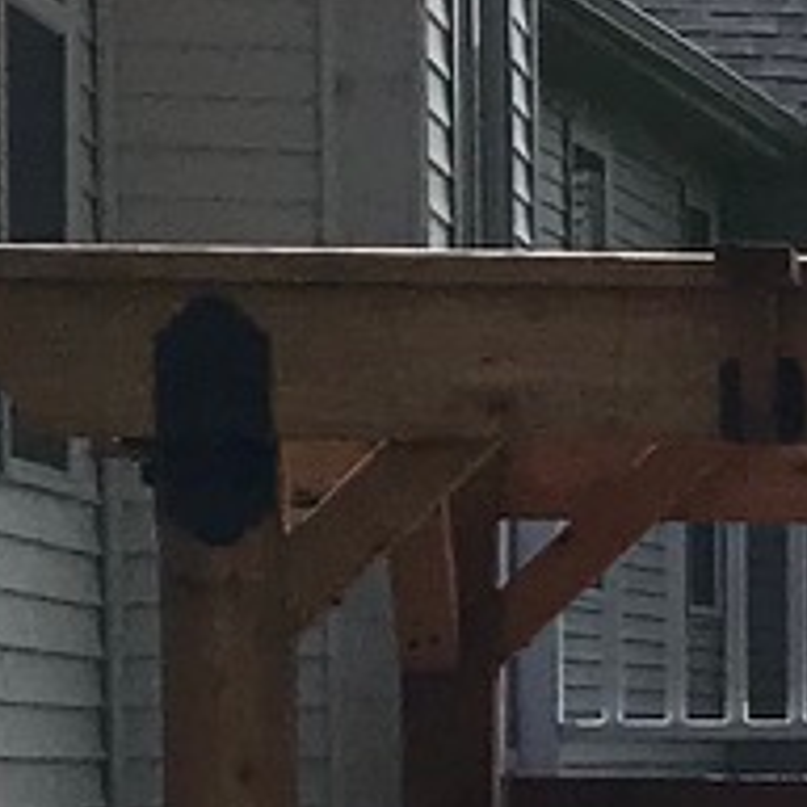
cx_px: 2631
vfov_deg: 6.6
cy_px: 1181
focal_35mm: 260
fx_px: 6858
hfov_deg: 6.1
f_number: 1.8
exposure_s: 1/4167
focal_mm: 3.99
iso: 20
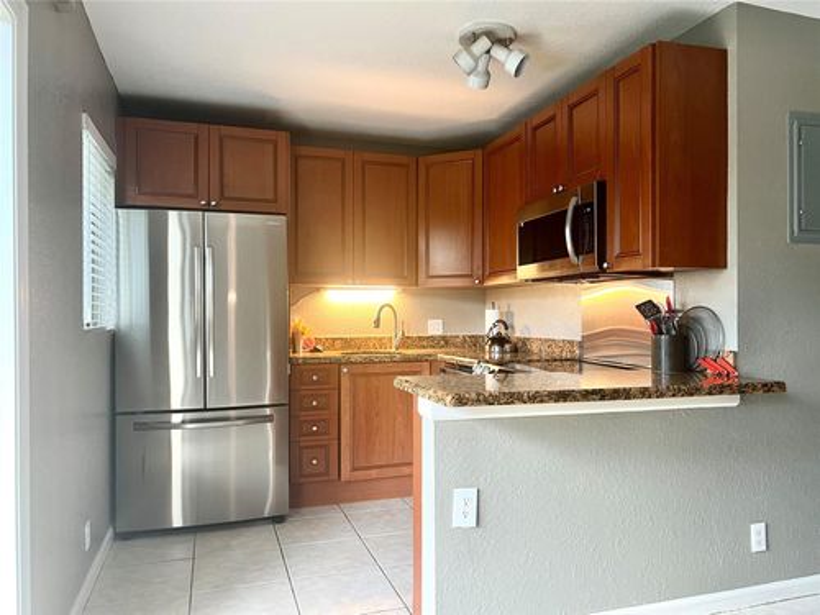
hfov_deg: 67.3
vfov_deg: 53.1
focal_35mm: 26
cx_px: 410
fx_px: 616
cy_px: 308
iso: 100
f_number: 1.5
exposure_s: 1/60
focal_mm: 5.7
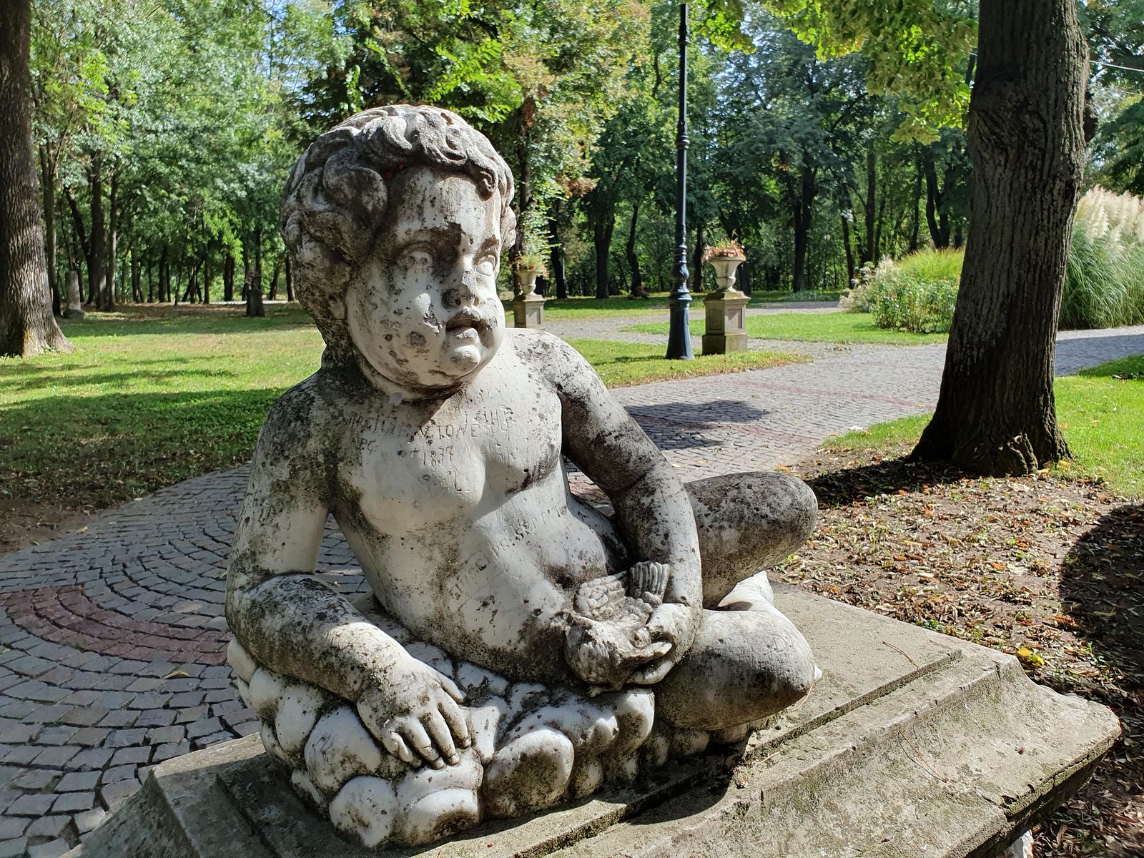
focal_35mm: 26
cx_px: 572
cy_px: 429
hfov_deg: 67.3
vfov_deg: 53.1
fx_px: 859
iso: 50
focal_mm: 4.32
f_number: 2.4
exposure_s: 1/660
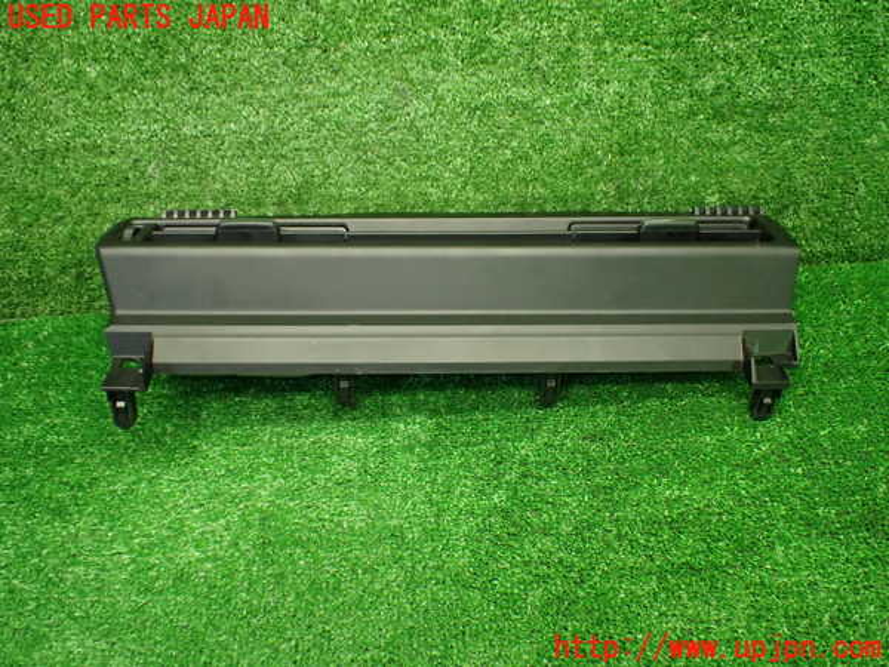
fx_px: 770
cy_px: 334
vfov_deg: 46.8
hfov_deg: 60.0
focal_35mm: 30
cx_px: 444
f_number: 2.3
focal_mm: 5.4
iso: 800
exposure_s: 1/125
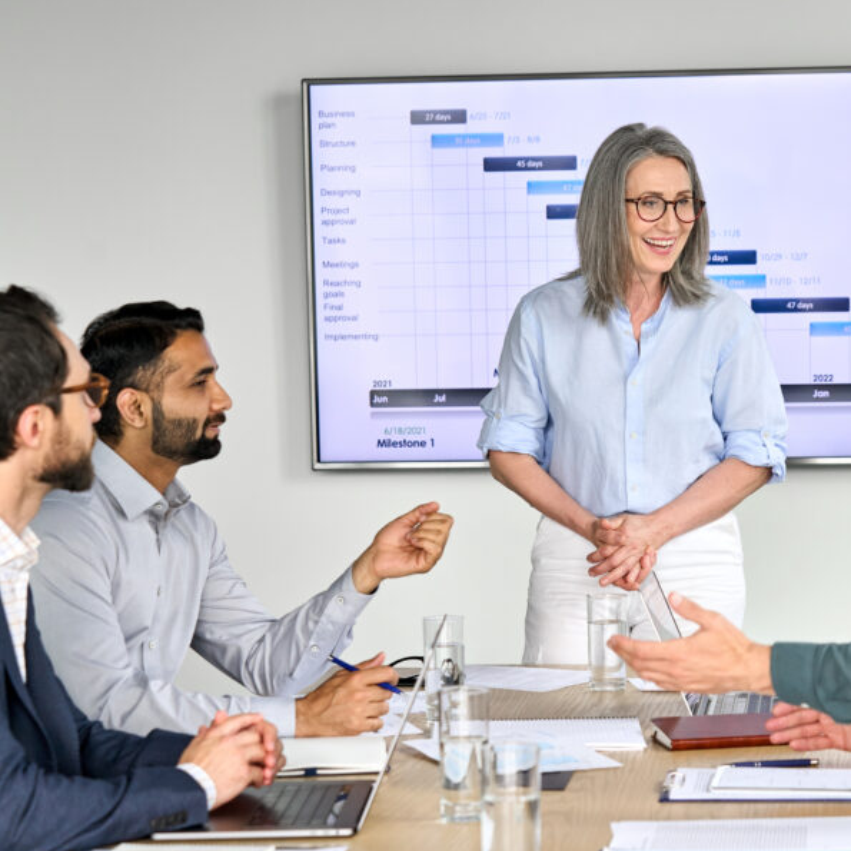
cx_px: 621
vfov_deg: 19.3
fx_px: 2503
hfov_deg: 19.2
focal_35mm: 90
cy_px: 425
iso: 2000
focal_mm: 70
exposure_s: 1/320
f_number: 5
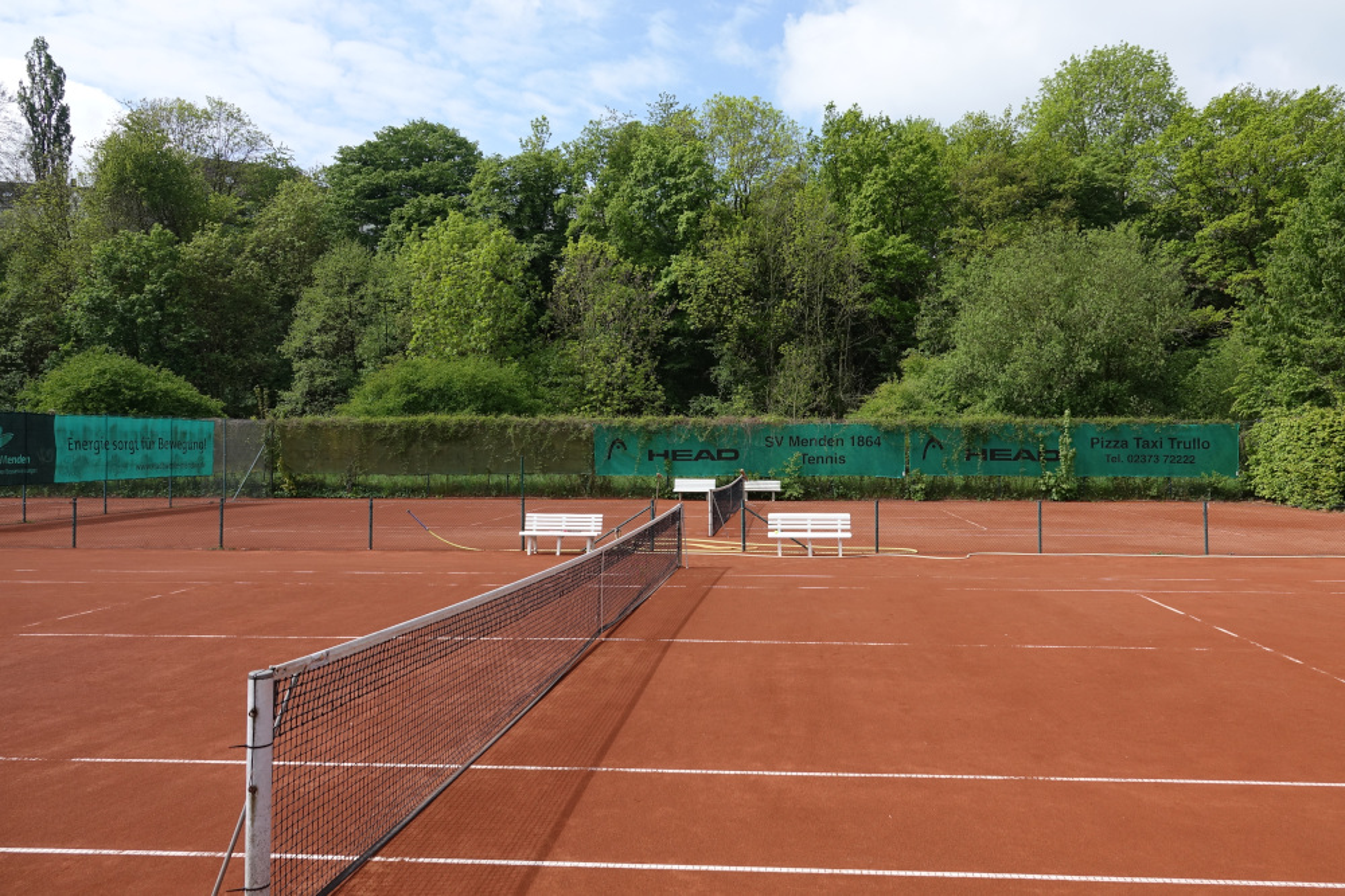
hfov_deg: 73.7
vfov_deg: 53.1
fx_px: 897
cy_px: 448
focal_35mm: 24
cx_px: 672
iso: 100
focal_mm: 8.8
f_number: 4
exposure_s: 1/640
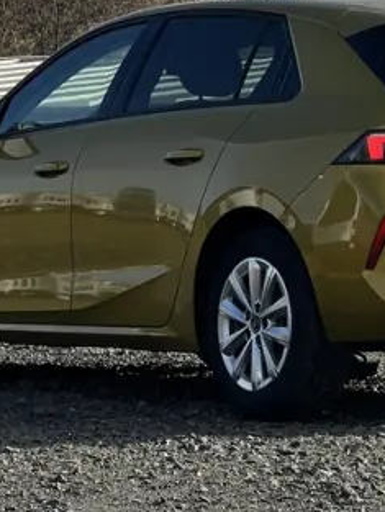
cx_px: 285
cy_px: 99
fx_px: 3112
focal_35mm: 210
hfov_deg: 7.1
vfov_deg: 9.4
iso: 32
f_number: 2.8
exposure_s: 1/821
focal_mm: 9
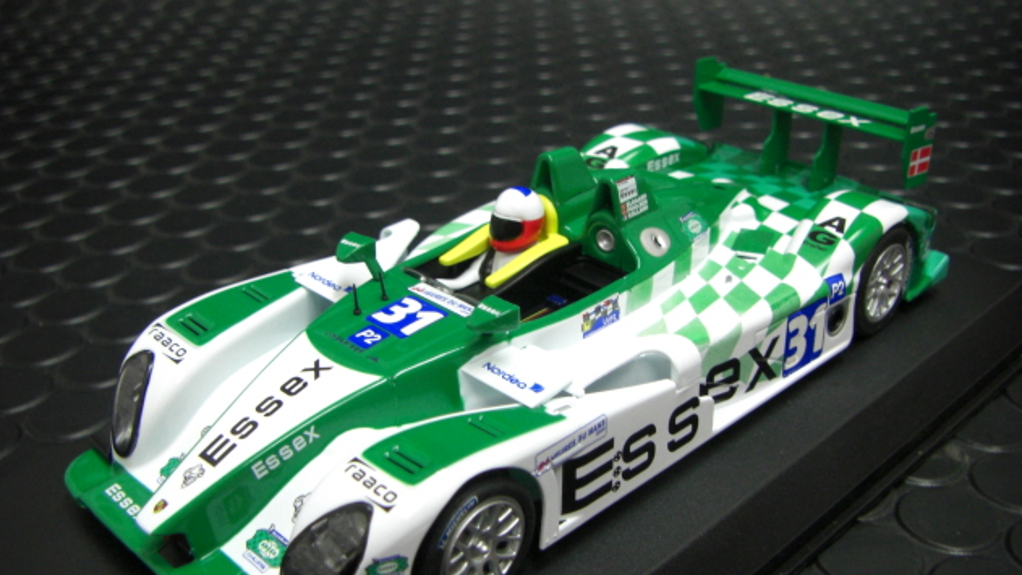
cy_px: 329
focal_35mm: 42
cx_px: 505
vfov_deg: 28.3
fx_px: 1138
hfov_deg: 48.4
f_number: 3.4
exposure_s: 1/25
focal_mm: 6.3
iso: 200
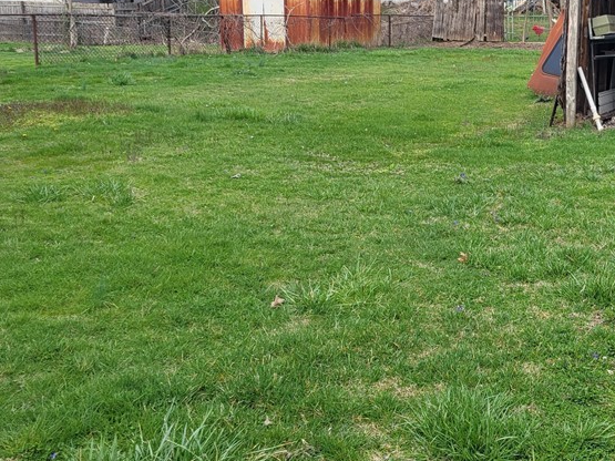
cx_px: 508
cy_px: 90
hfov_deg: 37.9
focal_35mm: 48
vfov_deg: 29.5
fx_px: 853
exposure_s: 1/497
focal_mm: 5.4
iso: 40
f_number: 1.8
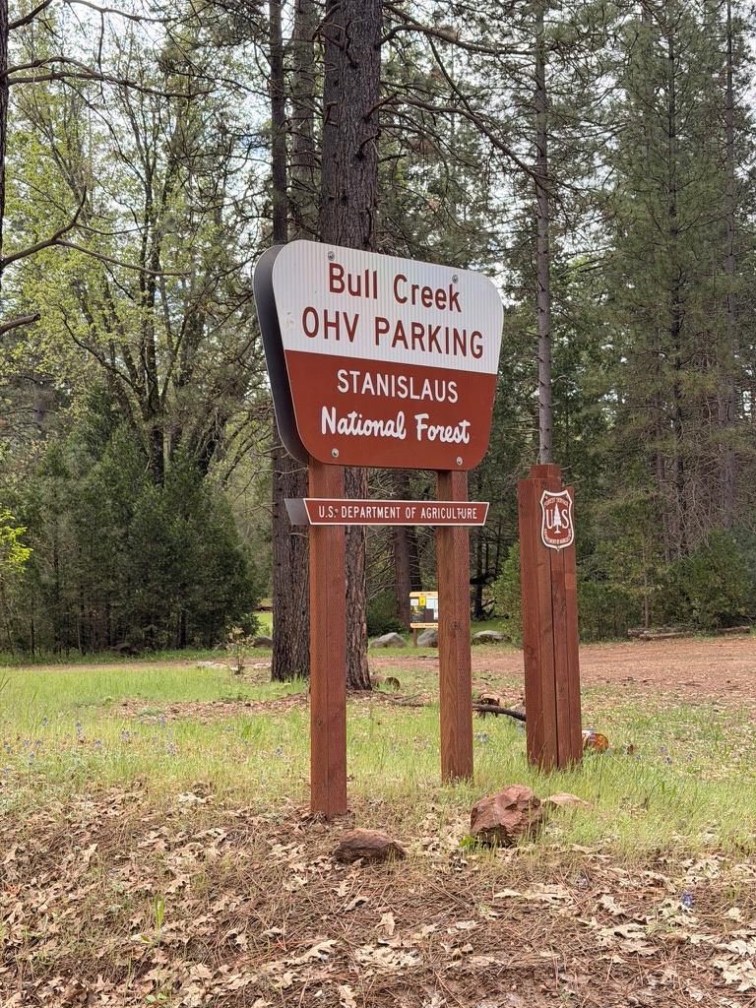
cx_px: 378
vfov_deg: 39.7
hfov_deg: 30.3
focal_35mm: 48
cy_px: 504
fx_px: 1398
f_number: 1.78
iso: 80
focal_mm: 6.76
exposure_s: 1/601
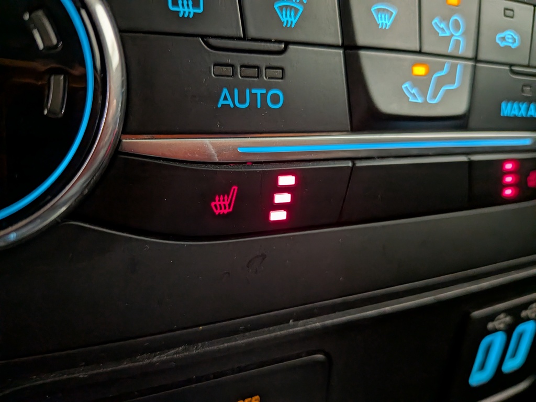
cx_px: 268
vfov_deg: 56.8
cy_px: 201
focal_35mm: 24
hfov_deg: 71.6
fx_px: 372
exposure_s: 1/30
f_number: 1.7
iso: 359
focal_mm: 4.53
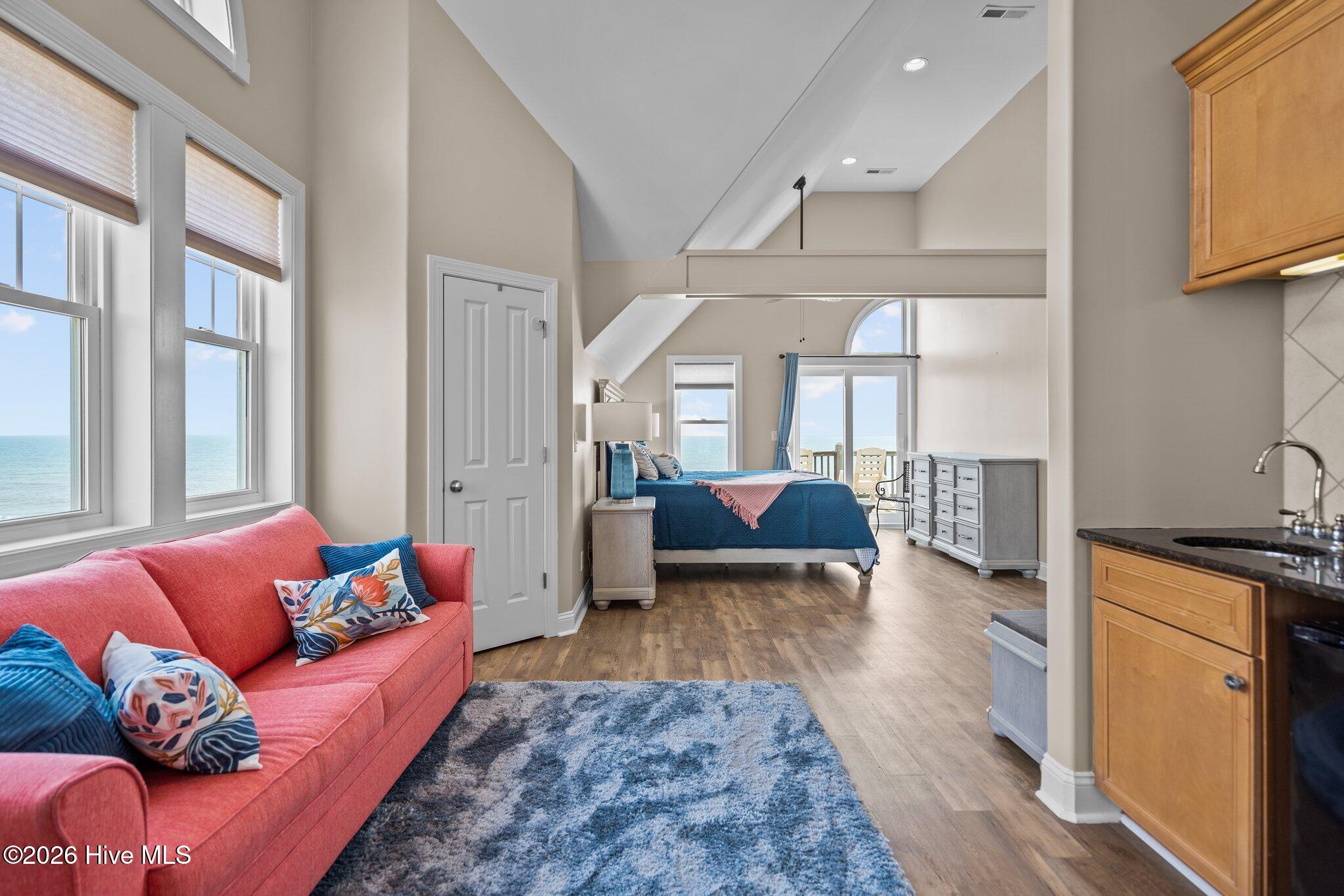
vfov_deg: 73.7
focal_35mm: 16
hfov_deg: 96.7
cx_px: 672
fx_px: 597
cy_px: 448
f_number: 4
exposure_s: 1/40
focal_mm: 16
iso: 320
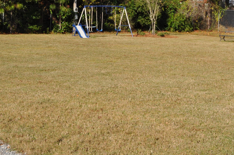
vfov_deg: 16.8
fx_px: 519
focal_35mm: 80
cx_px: 221
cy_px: 14
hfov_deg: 24.5
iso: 200
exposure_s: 1/320
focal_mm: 26
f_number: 9
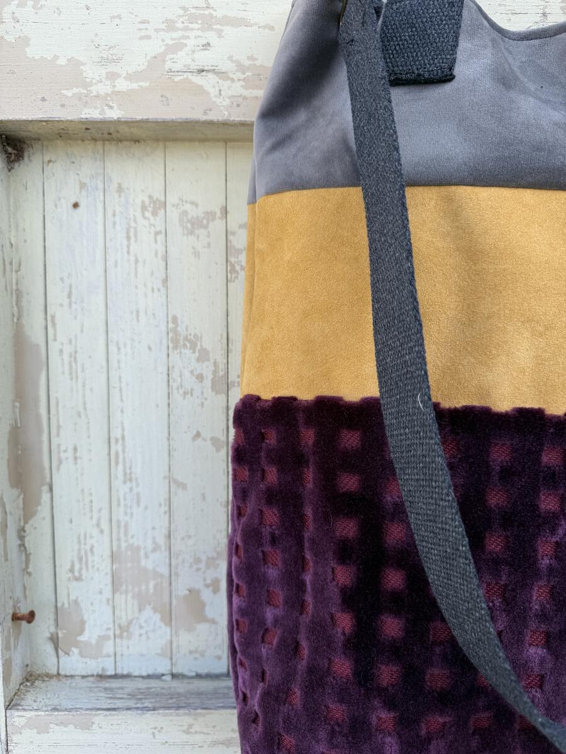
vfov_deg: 71.6
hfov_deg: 56.8
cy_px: 377
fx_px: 523
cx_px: 283
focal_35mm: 24
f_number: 1.78
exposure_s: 1/649
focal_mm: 6.76
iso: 80
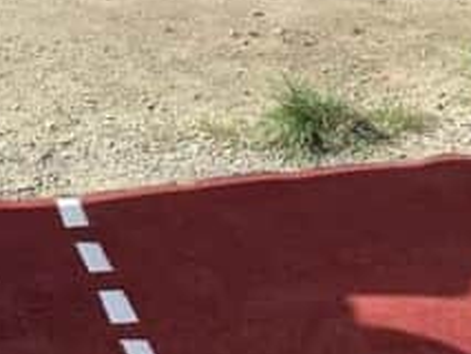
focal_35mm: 125
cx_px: -106
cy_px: -425
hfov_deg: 15.2
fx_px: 1702
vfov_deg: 10.6
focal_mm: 4.25
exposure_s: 1/2033
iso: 25
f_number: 1.8
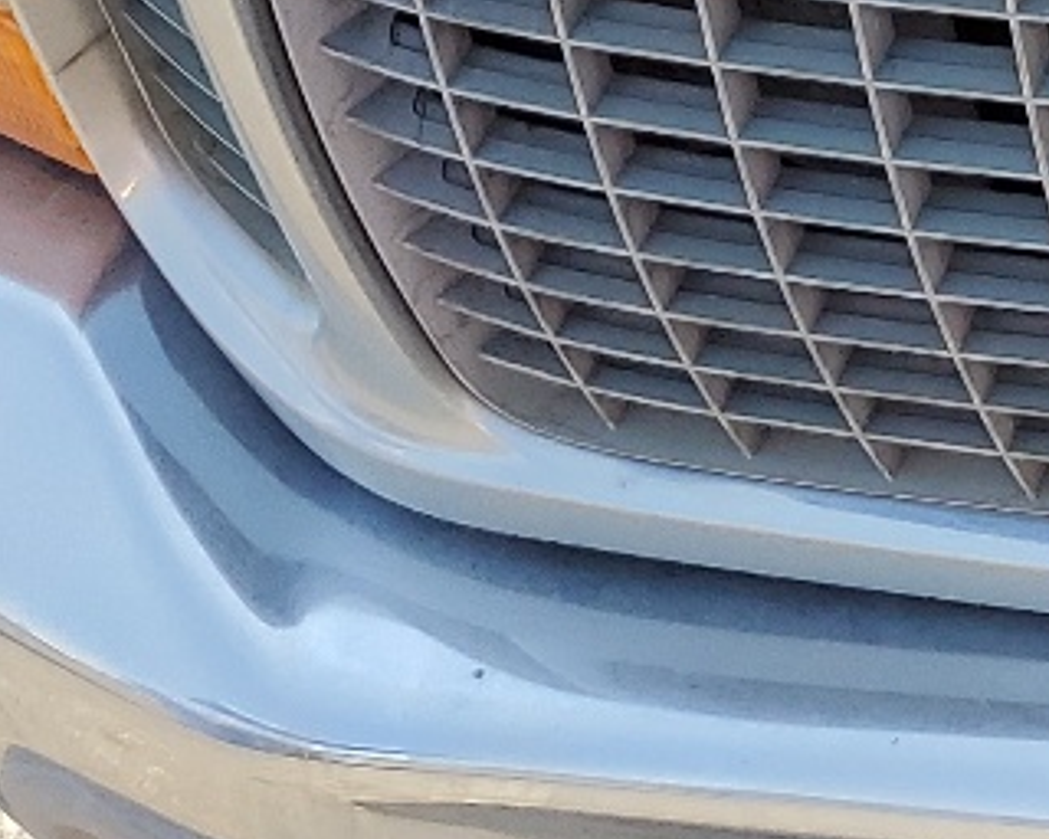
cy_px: -590
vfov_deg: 11.4
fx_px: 3943
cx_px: 2305
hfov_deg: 12.6
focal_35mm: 127
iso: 50
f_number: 1.5
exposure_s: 1/769
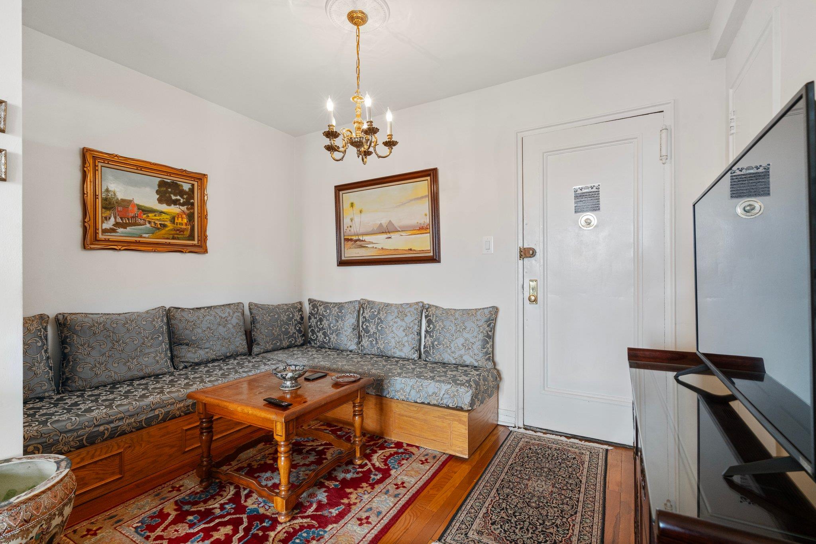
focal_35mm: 16
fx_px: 363
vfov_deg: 73.7
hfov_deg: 96.7
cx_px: 408
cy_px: 272
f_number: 10
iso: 640
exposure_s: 1/5
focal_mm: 16
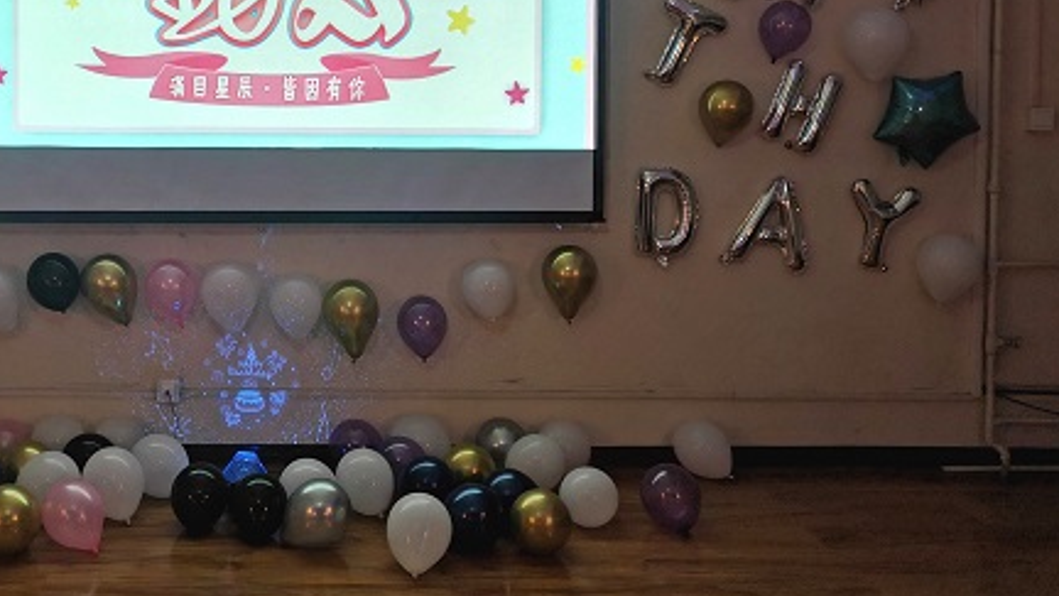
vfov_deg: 27.6
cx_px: 306
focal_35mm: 42
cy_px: 101
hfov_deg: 47.1
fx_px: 1179
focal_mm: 4.75
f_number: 1.8
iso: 64
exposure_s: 6
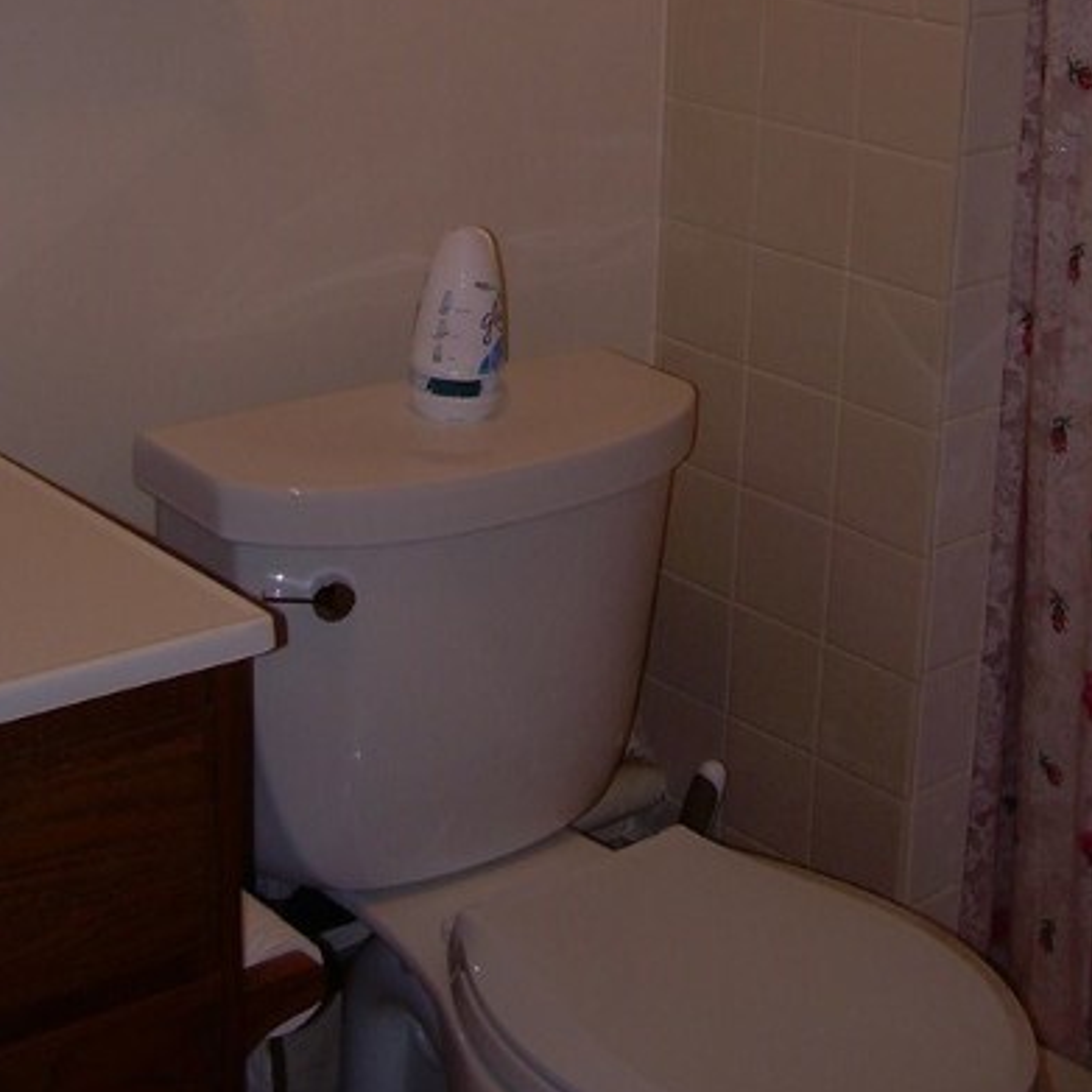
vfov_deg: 25.2
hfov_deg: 26.1
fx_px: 2356
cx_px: 444
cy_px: 89
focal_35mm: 66
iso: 50
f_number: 2.8
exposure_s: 1/60
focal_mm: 6.3
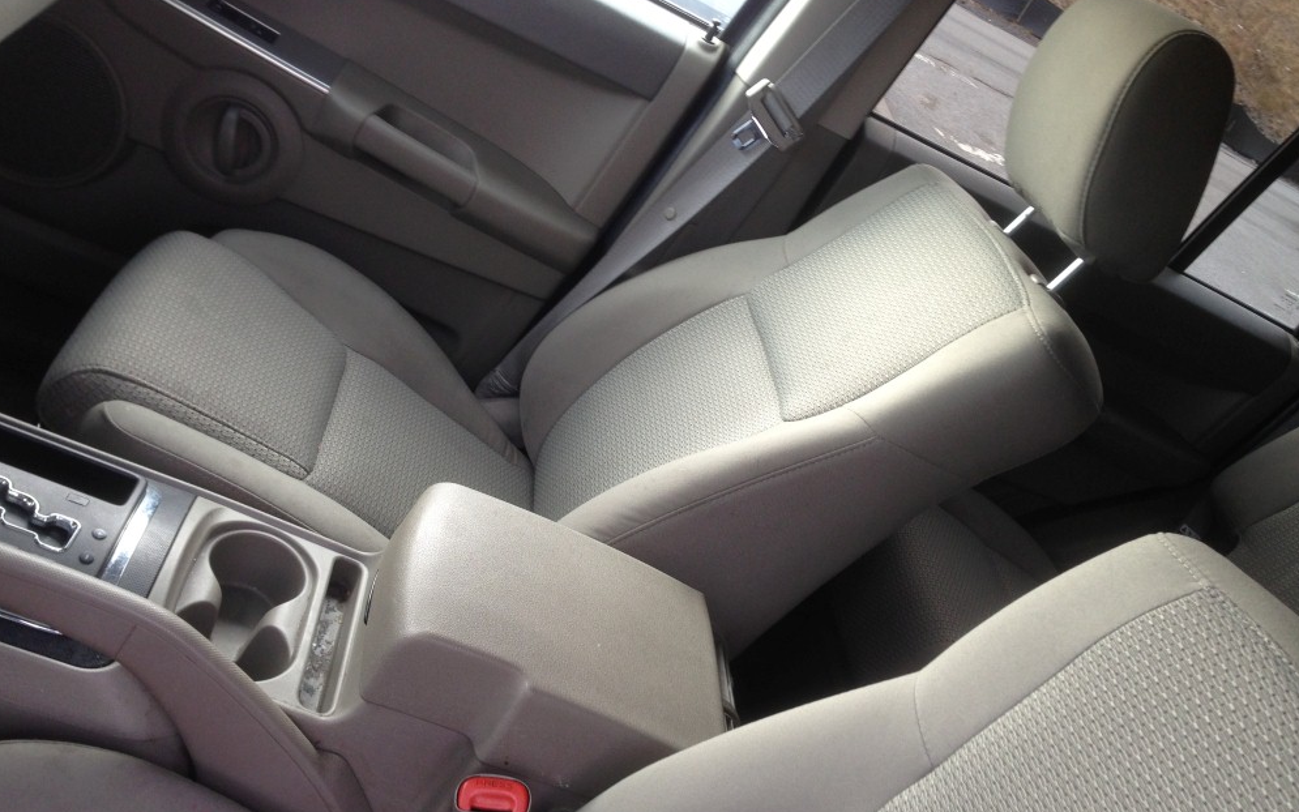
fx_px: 1275
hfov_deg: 54.0
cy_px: 443
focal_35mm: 36
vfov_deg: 35.3
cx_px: 636
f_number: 2.4
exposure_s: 1/60
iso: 50
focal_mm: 4.13
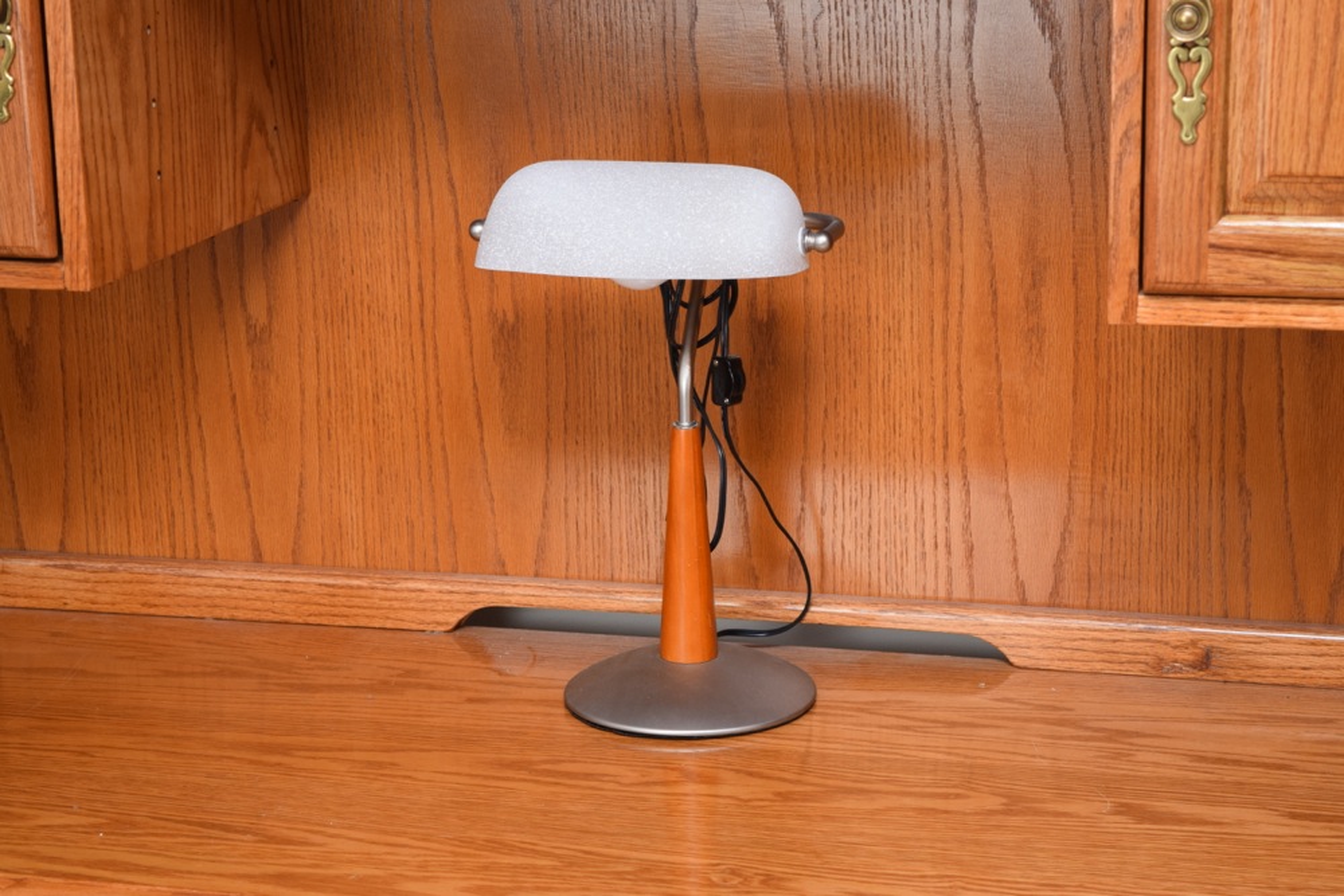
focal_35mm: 82
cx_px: 672
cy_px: 448
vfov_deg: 16.6
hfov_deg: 24.6
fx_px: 3080
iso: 800
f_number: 5.6
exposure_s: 1/60
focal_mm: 55
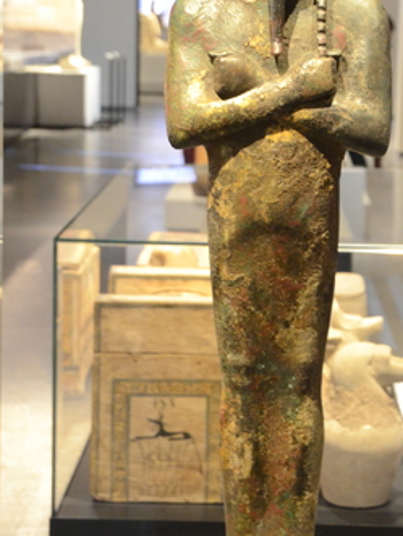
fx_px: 1564
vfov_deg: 19.4
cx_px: 270
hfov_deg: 14.7
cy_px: 177
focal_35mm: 101
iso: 2500
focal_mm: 35
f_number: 4.5
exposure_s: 1/5
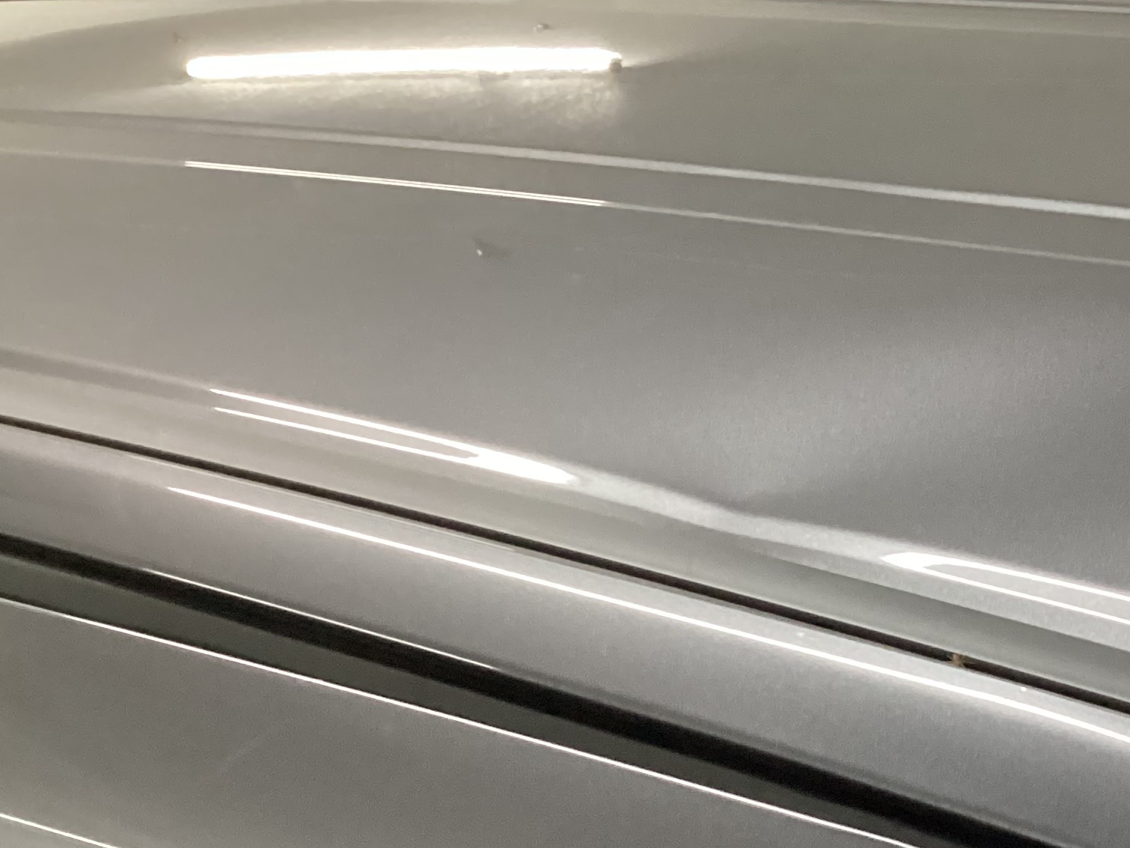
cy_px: 733
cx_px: 1126
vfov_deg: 21.5
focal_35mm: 67
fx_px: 2187
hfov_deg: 27.3
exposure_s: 1/60
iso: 400
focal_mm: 3.3
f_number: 2.4
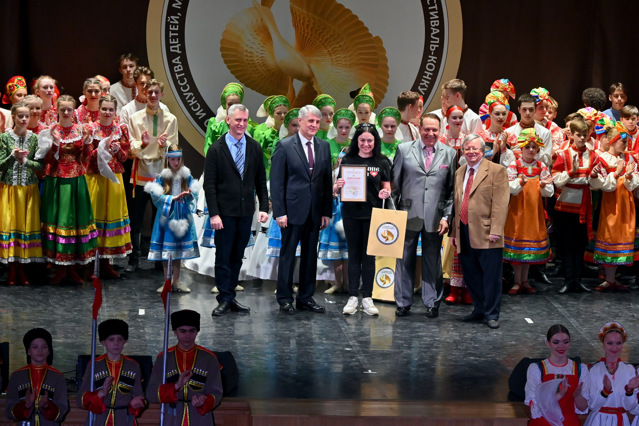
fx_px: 2236
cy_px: 213
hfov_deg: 16.3
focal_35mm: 126
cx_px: 320
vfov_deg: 10.9
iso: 800
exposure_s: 1/180
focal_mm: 84
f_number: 5.6
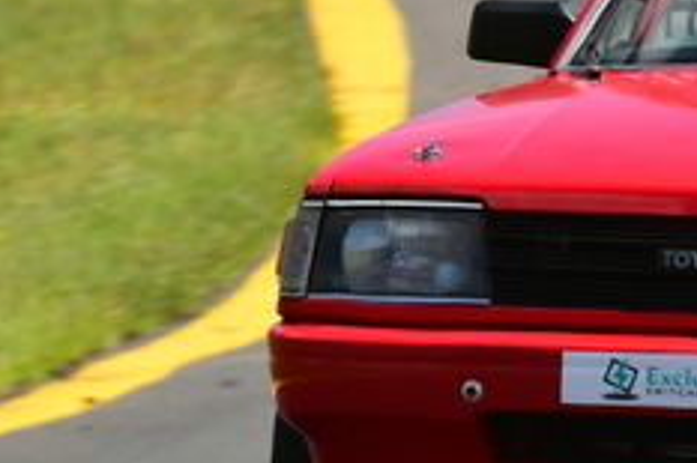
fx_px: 49760
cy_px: -4
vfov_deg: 0.5
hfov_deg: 0.8
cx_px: 859
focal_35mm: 2572
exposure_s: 1/500
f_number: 11
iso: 320
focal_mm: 500
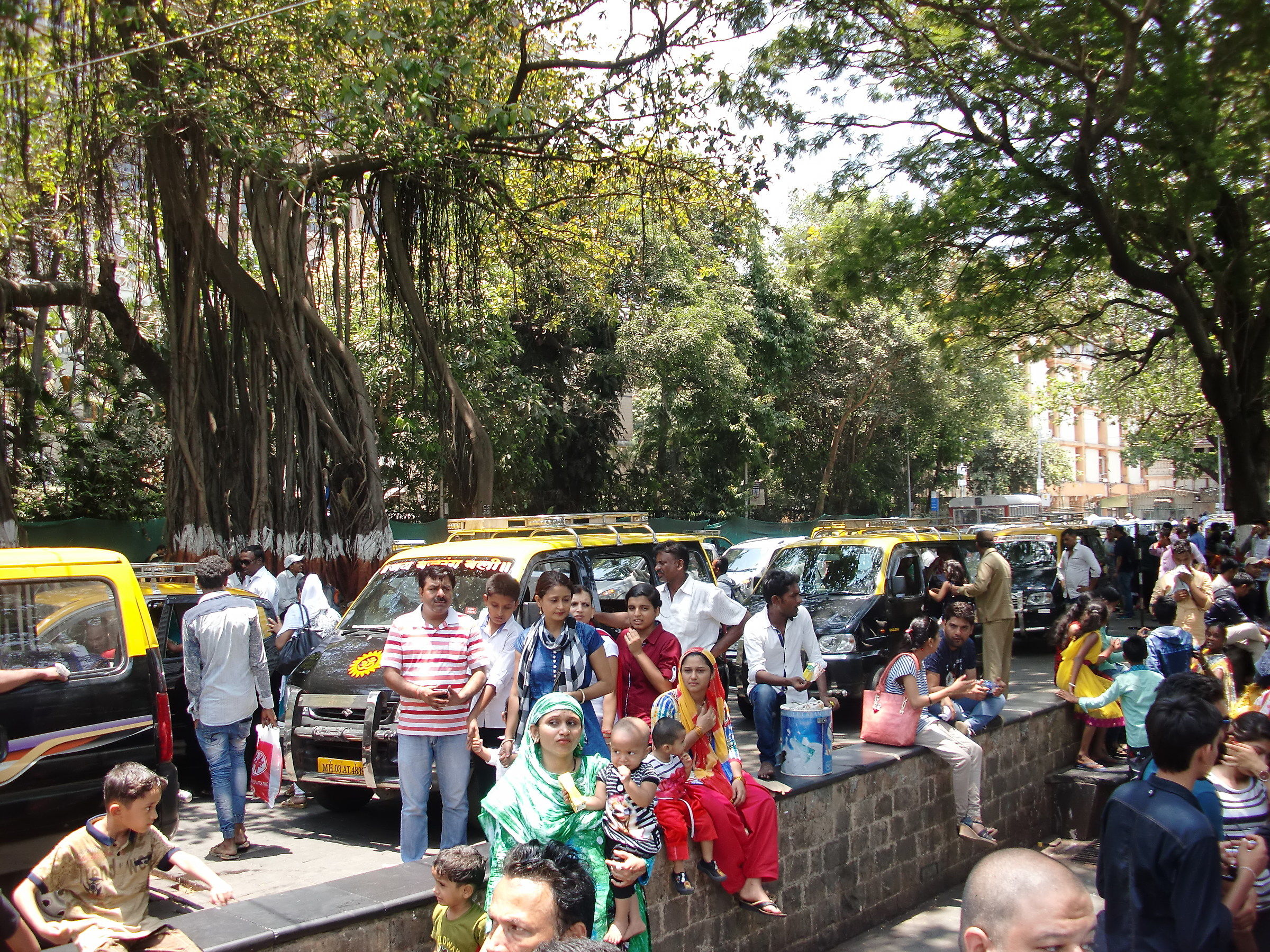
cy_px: 476
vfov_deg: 39.7
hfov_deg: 51.4
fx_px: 1321
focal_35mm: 36
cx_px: 635
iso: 64
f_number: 2.8
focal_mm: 6.3
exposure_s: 1/200
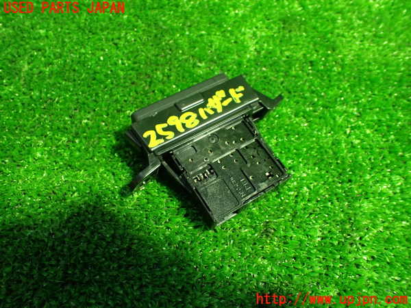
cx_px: 206
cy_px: 154
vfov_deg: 46.8
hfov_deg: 60.0
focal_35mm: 30
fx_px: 356
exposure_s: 1/60
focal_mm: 5.4
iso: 800
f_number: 2.3
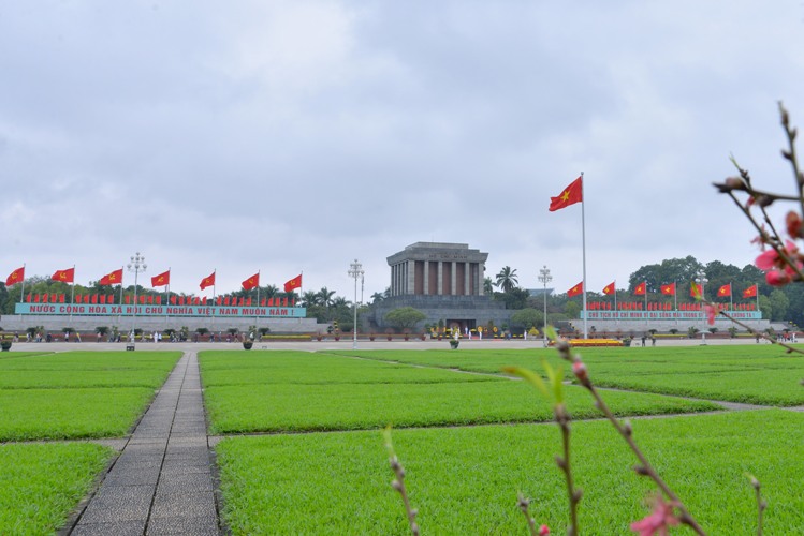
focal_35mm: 24
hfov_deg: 73.7
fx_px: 536
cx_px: 402
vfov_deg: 53.2
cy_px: 268
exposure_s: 1/125
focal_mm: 24
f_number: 11
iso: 320
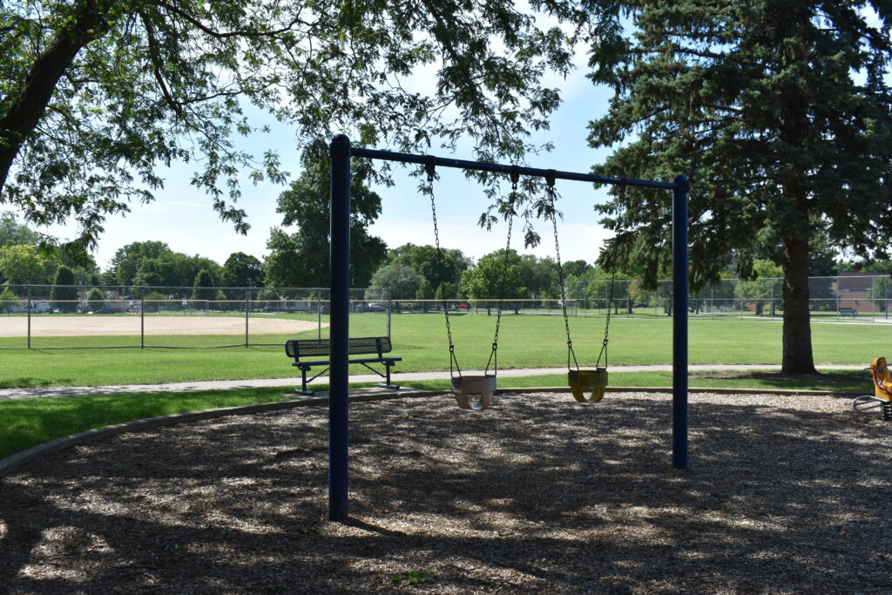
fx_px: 892
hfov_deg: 53.1
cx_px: 446
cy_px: 298
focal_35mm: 36
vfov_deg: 36.9
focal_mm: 24
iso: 200
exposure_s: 1/400
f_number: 9
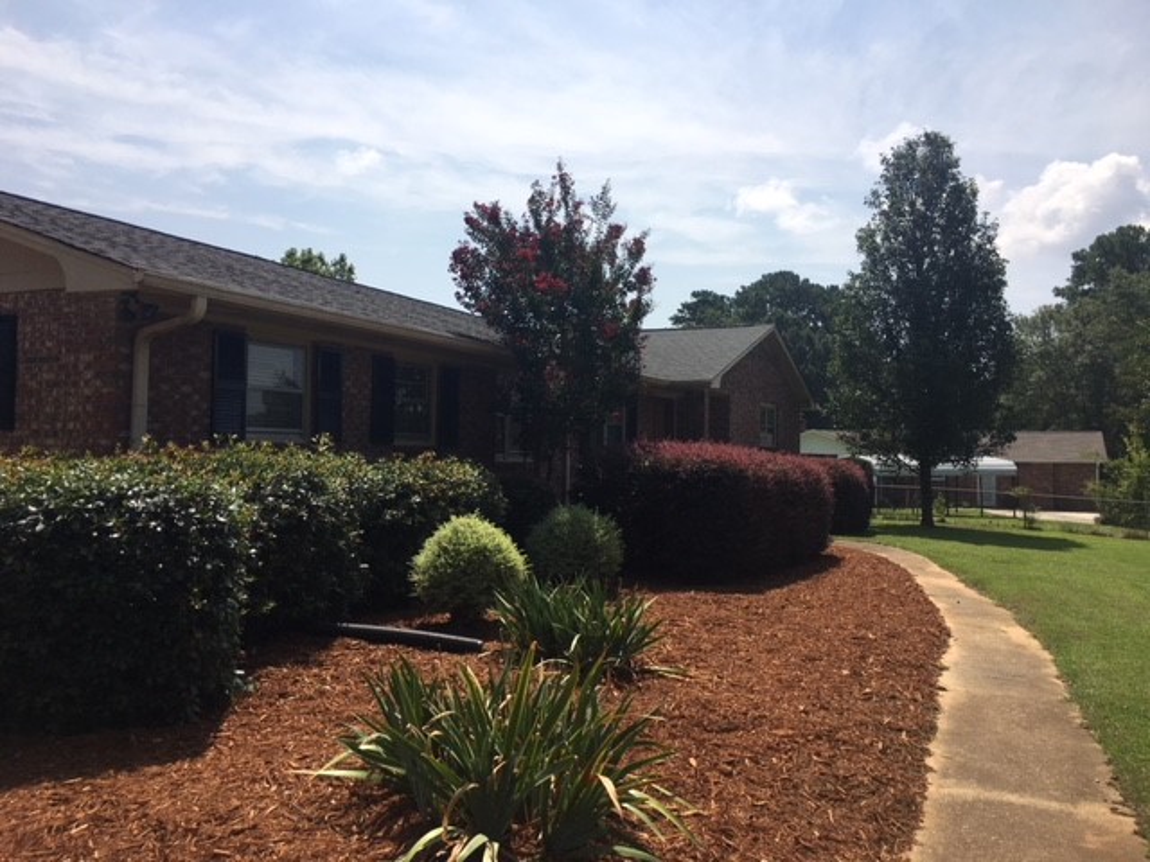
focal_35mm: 29
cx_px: 575
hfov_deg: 61.7
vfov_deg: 48.2
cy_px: 431
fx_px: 963
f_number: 2.2
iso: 25
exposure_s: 1/3205
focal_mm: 4.15
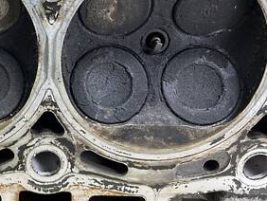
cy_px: 32
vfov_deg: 24.3
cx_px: -20
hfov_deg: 29.7
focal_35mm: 59
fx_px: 455
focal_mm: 5.1
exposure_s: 1/100
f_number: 1.6
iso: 125
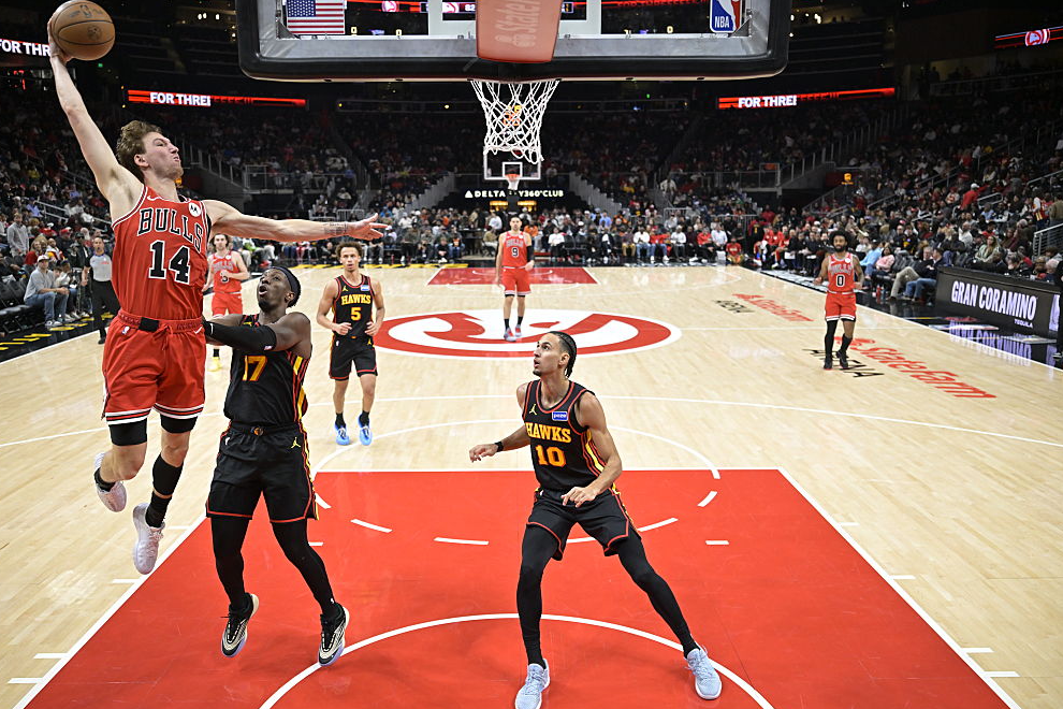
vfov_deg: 42.9
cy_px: 348
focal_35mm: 31
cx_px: 516
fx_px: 901
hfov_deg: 61.1
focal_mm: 29.5
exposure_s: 1/1250
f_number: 2.8
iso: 2500
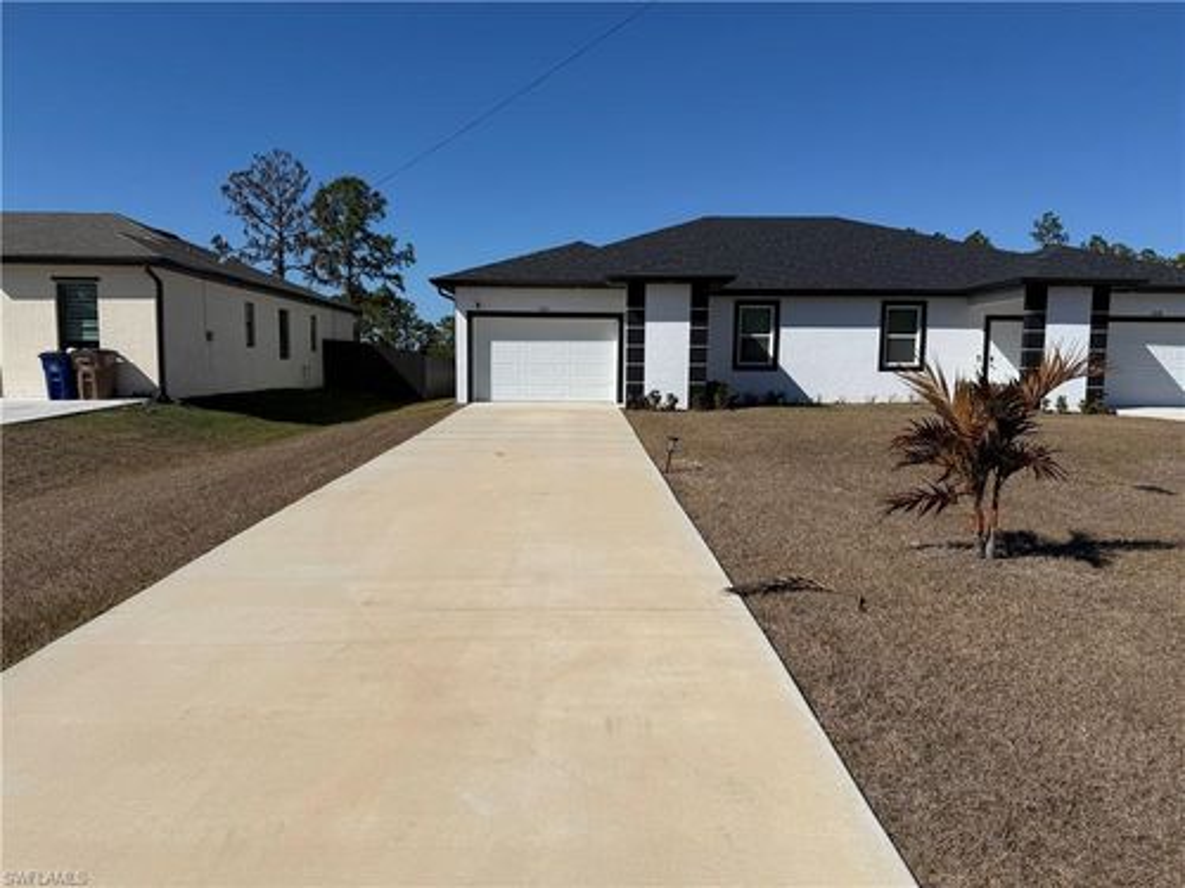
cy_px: 444
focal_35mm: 24
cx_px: 592
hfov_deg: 71.6
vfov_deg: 56.8
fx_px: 822
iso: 80
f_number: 1.78
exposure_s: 1/10309
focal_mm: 6.76
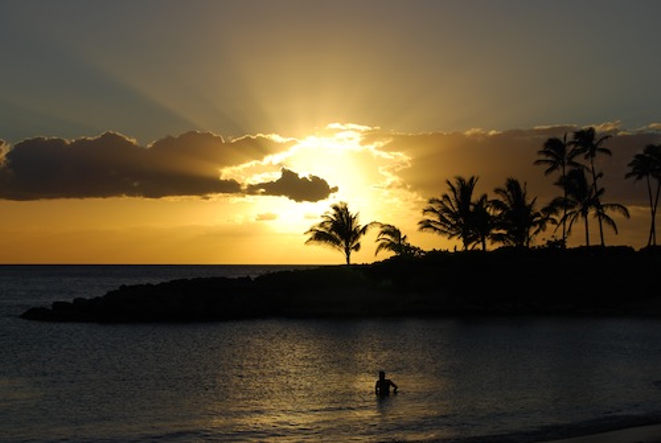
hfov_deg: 24.6
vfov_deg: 16.6
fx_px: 1517
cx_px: 330
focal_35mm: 82
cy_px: 222
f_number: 11
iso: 100
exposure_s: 1/500
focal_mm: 55
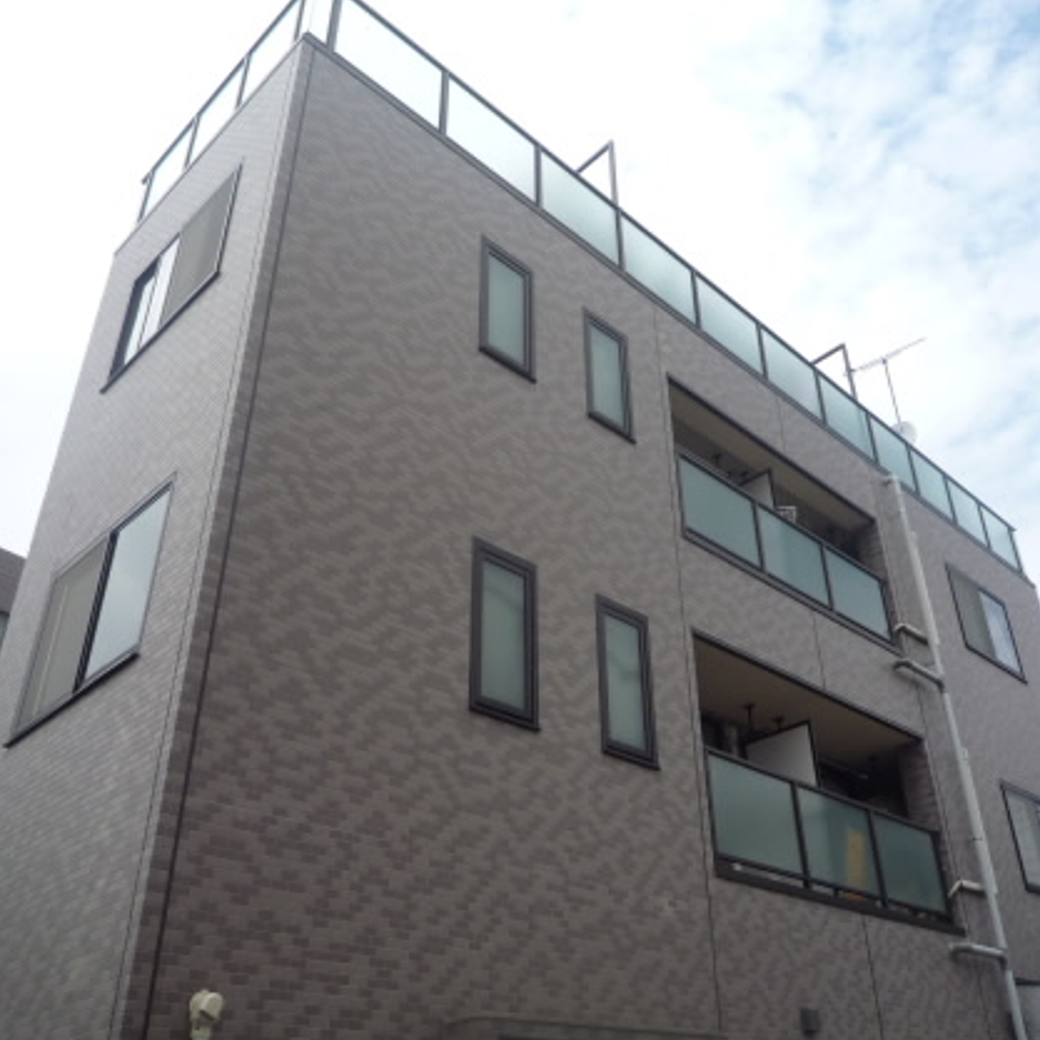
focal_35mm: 30
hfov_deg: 53.7
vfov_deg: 54.0
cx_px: 616
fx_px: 1020
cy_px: 522
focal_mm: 4.4
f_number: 4
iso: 100
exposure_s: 1/800
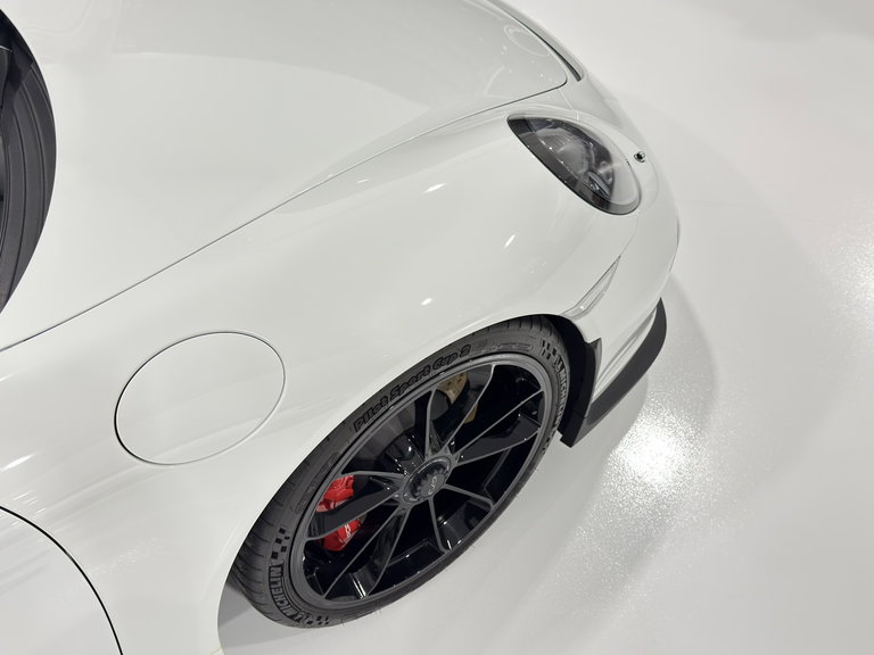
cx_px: 437
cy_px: 328
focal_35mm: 35
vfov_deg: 40.7
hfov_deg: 52.6
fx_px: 884
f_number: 1.78
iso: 125
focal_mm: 6.76
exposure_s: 1/120
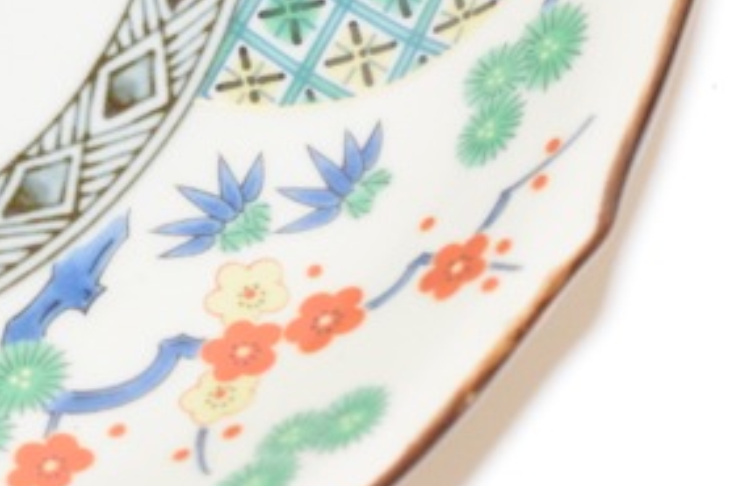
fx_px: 5472
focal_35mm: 270
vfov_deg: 5.1
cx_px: -333
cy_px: -162
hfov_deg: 7.5
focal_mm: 50
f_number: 5.6
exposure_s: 1/60
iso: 2200
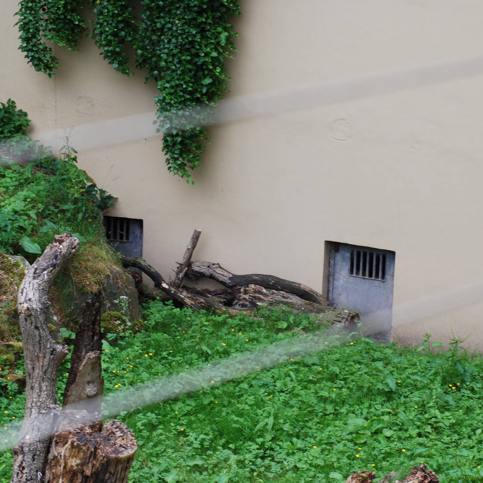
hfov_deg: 13.0
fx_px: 2115
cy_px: 242
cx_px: 340
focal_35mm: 134
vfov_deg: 13.0
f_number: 9
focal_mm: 70
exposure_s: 1/30
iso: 100
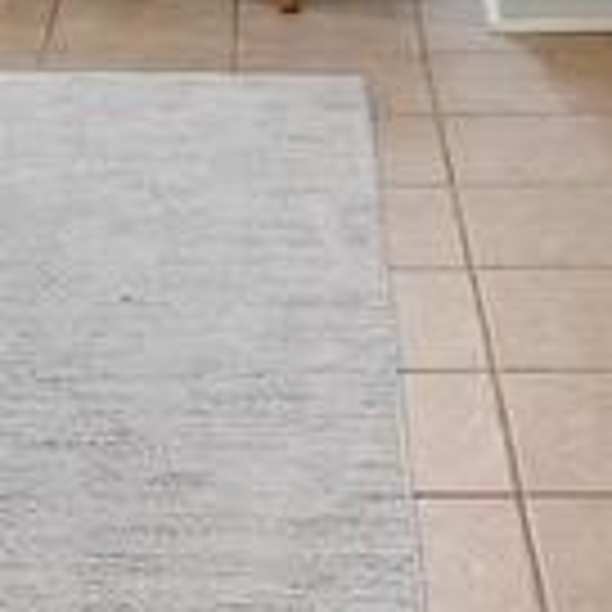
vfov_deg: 11.3
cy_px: -742
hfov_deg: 12.9
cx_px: 216
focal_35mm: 135
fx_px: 2700
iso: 100
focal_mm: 10
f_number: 9
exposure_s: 1/15
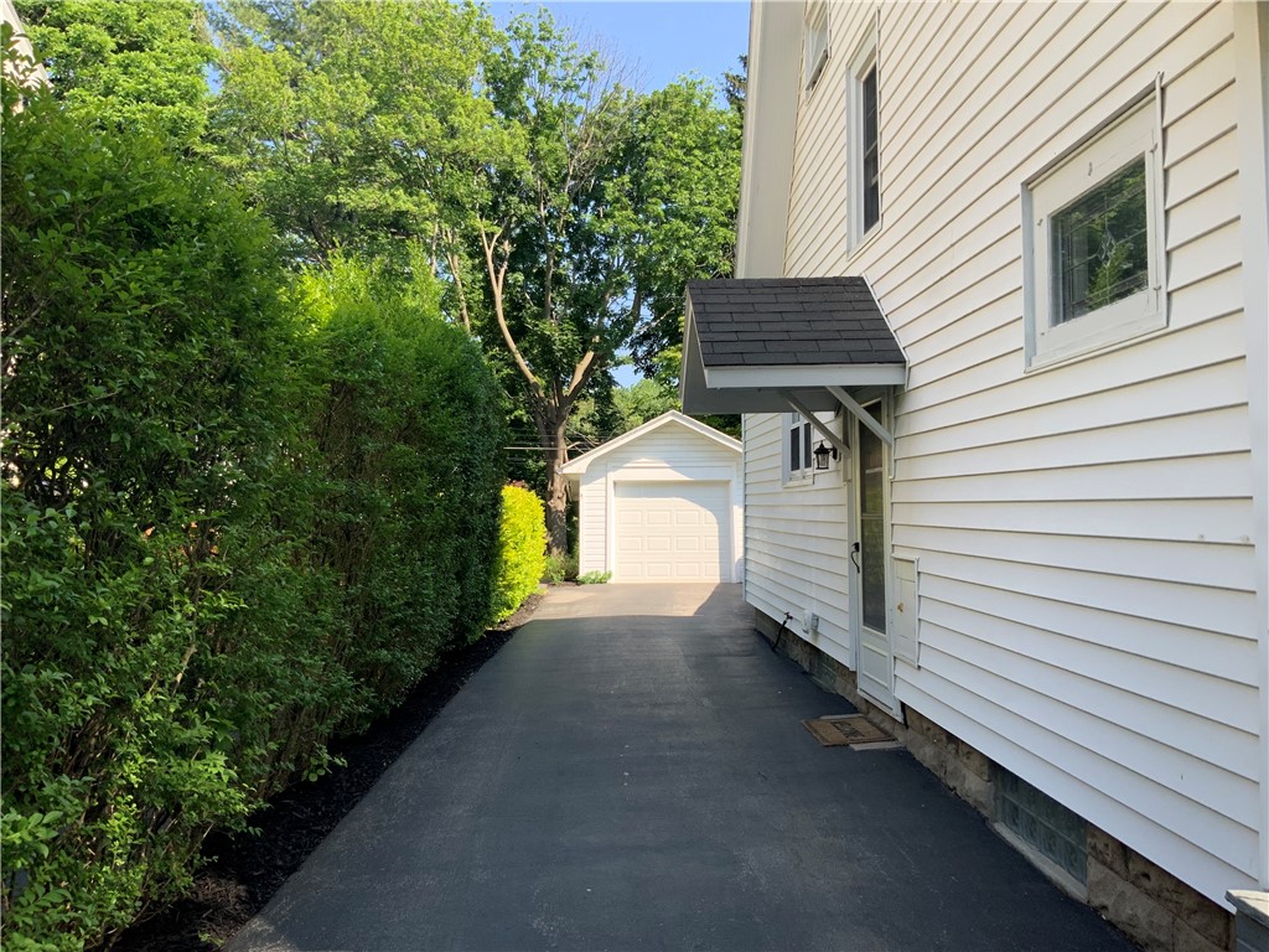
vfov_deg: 48.2
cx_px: 634
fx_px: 1063
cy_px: 476
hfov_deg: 61.7
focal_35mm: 29
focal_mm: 3
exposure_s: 1/419
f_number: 1.8
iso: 16
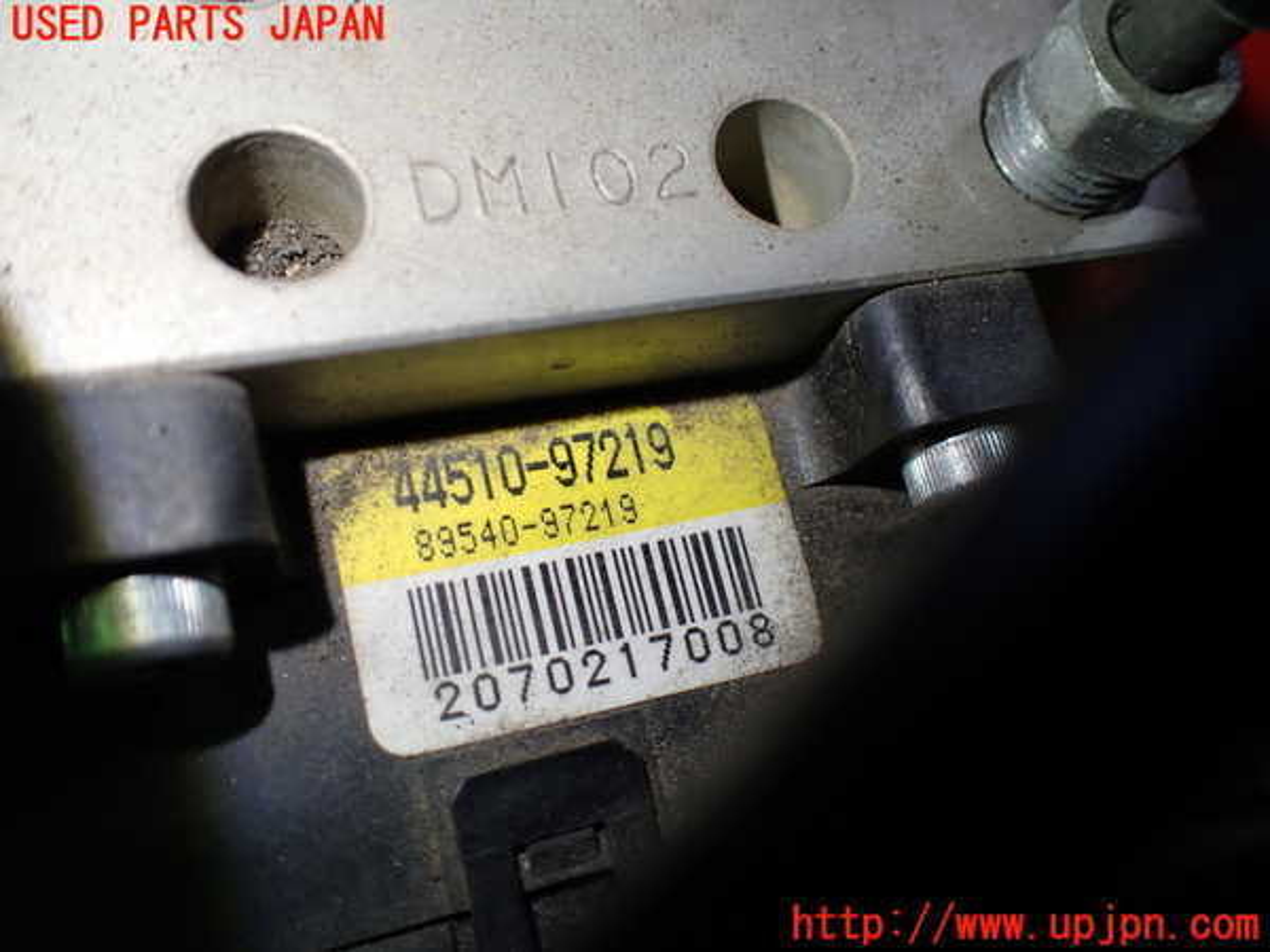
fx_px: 1101
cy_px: 476
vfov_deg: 46.8
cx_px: 635
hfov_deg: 60.0
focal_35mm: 30
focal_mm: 5.4
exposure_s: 1/125
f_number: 2.3
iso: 160
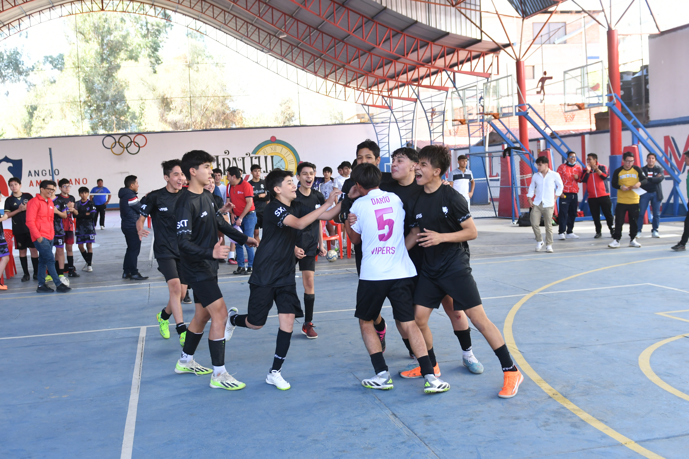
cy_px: 230
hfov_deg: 49.6
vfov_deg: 34.2
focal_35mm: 39
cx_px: 344
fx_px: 746
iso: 640
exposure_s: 1/400
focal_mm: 26
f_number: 3.2
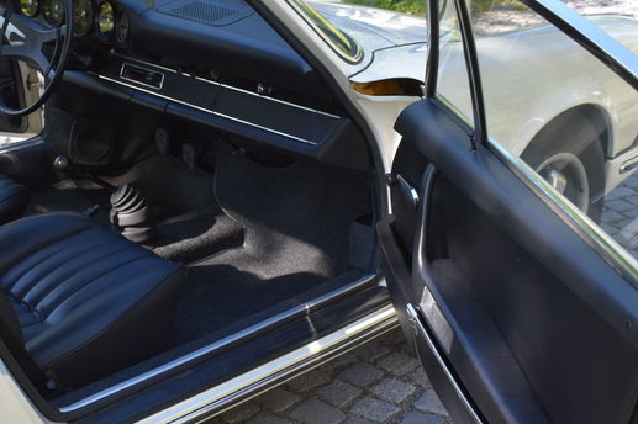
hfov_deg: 35.4
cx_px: 207
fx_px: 987
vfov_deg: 24.2
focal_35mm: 56
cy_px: 274
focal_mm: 25
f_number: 7.1
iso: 400
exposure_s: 1/200
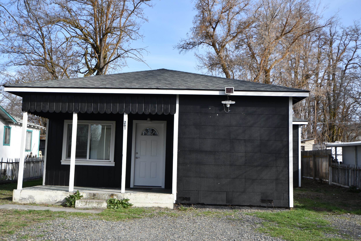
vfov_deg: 36.9
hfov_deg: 53.1
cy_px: 120
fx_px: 361
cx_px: 180
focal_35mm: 36
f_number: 7.1
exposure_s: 1/250
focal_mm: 24
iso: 200
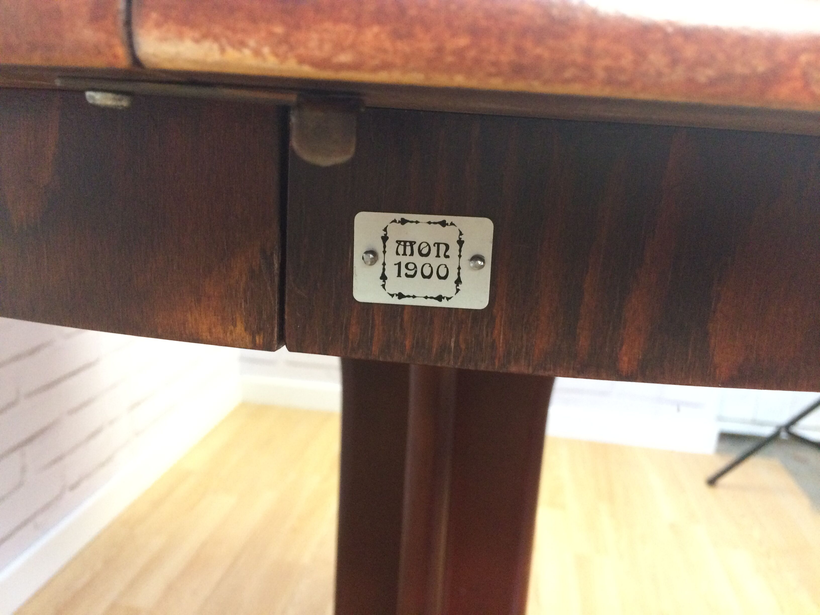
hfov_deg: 61.7
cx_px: 410
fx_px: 687
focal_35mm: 29
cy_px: 308
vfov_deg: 48.2
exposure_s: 1/33
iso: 200
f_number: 2.2
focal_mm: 4.15
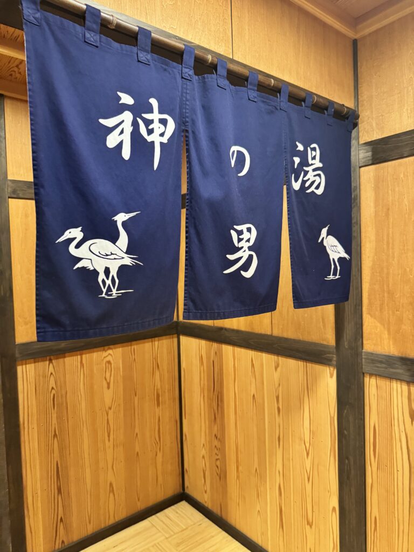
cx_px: 207
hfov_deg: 56.8
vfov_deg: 71.6
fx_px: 383
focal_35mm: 24
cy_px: 276
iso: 640
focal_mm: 6.76
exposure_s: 1/60
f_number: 1.78
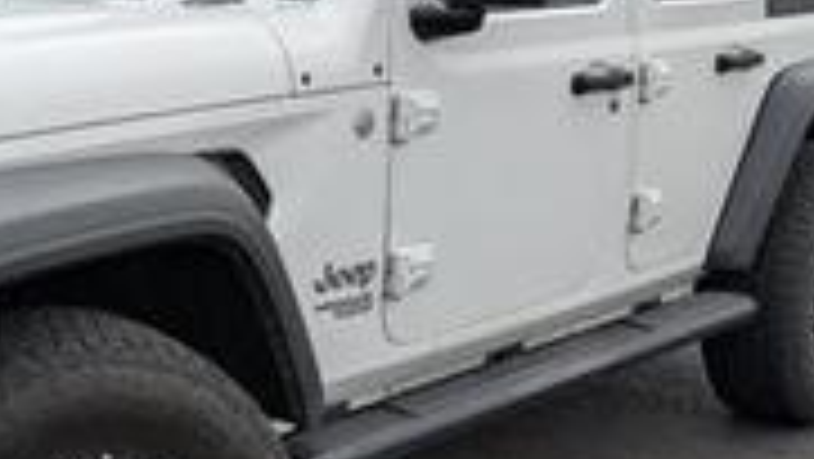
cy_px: 220
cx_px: 103
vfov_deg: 16.6
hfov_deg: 28.0
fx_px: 1576
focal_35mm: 73
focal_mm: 6.9
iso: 23
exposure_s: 1/90.1
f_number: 1.68
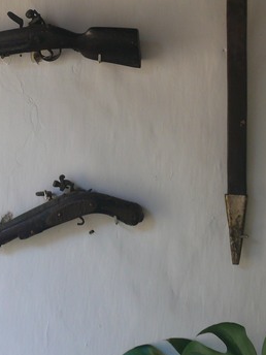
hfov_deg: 17.2
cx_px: 51
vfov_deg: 22.5
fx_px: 871
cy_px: 39
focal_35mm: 85
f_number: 4
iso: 100
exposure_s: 1/13
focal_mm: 8.3
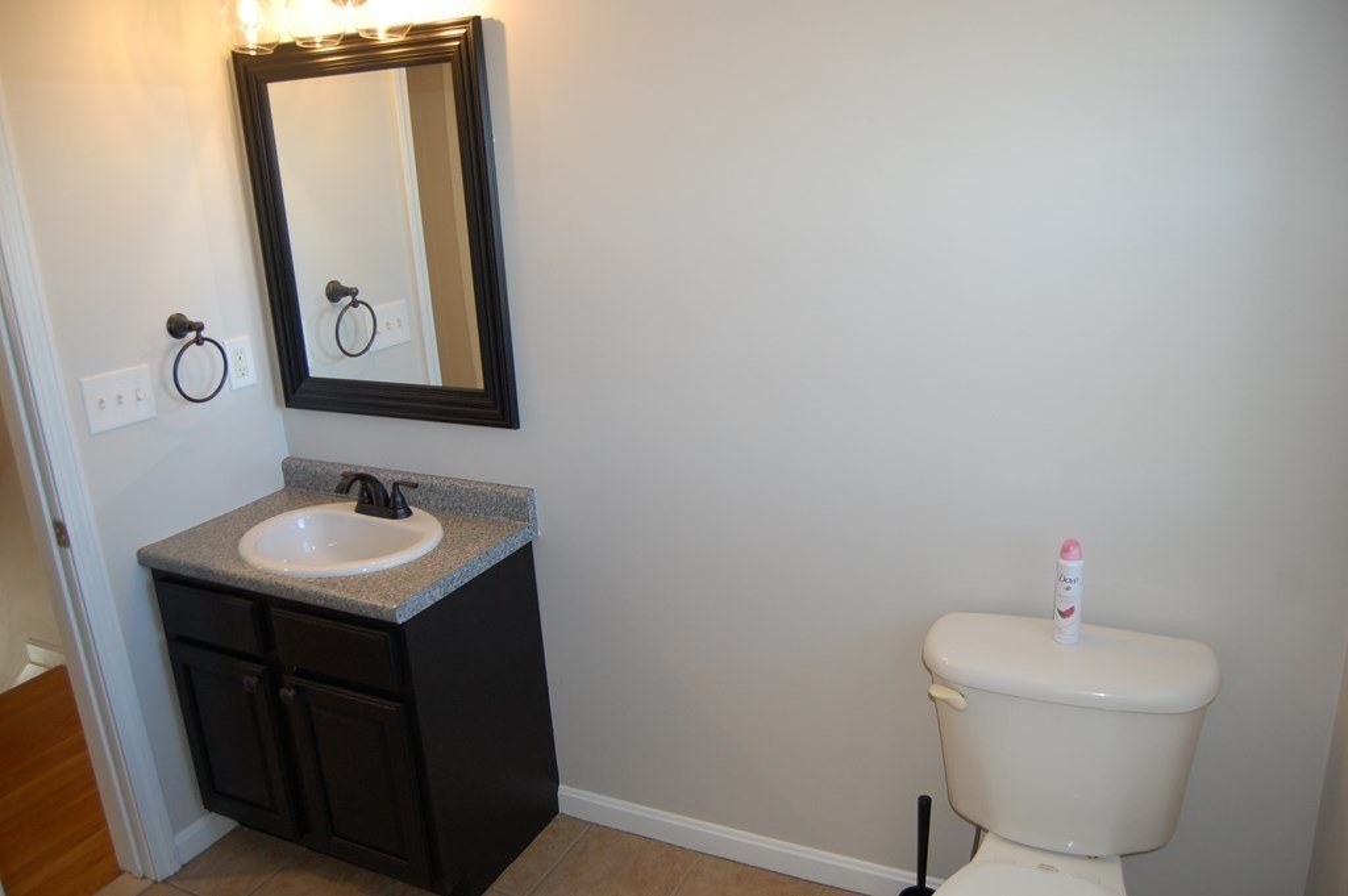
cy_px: 448
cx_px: 674
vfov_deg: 47.9
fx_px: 1010
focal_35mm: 27
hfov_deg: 67.4
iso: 400
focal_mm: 18
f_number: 3.5
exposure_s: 1/60
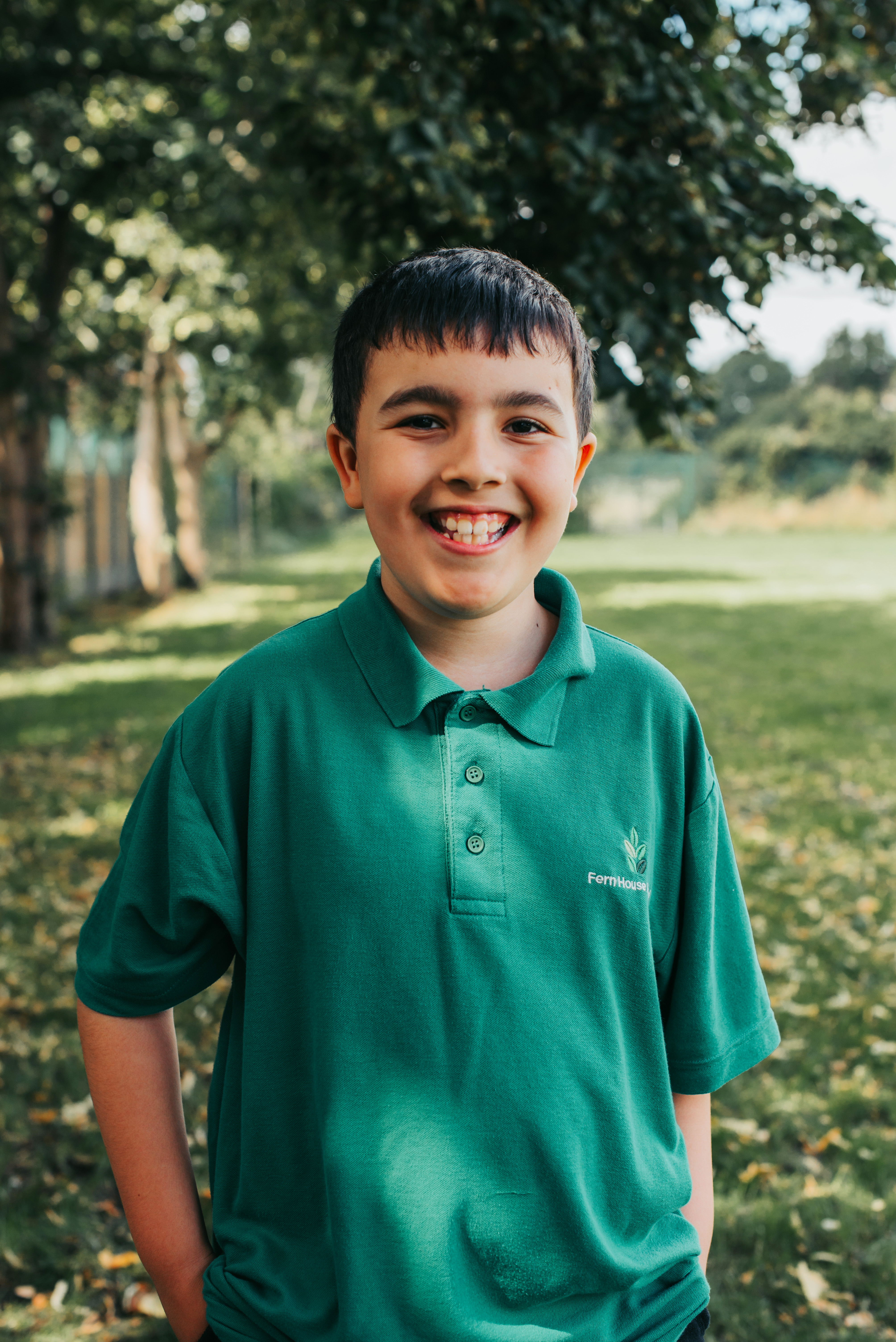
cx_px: 448
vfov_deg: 39.6
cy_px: 671
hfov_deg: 27.0
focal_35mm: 50
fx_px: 1865
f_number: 4.5
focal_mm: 50
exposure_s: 1/500
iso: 500
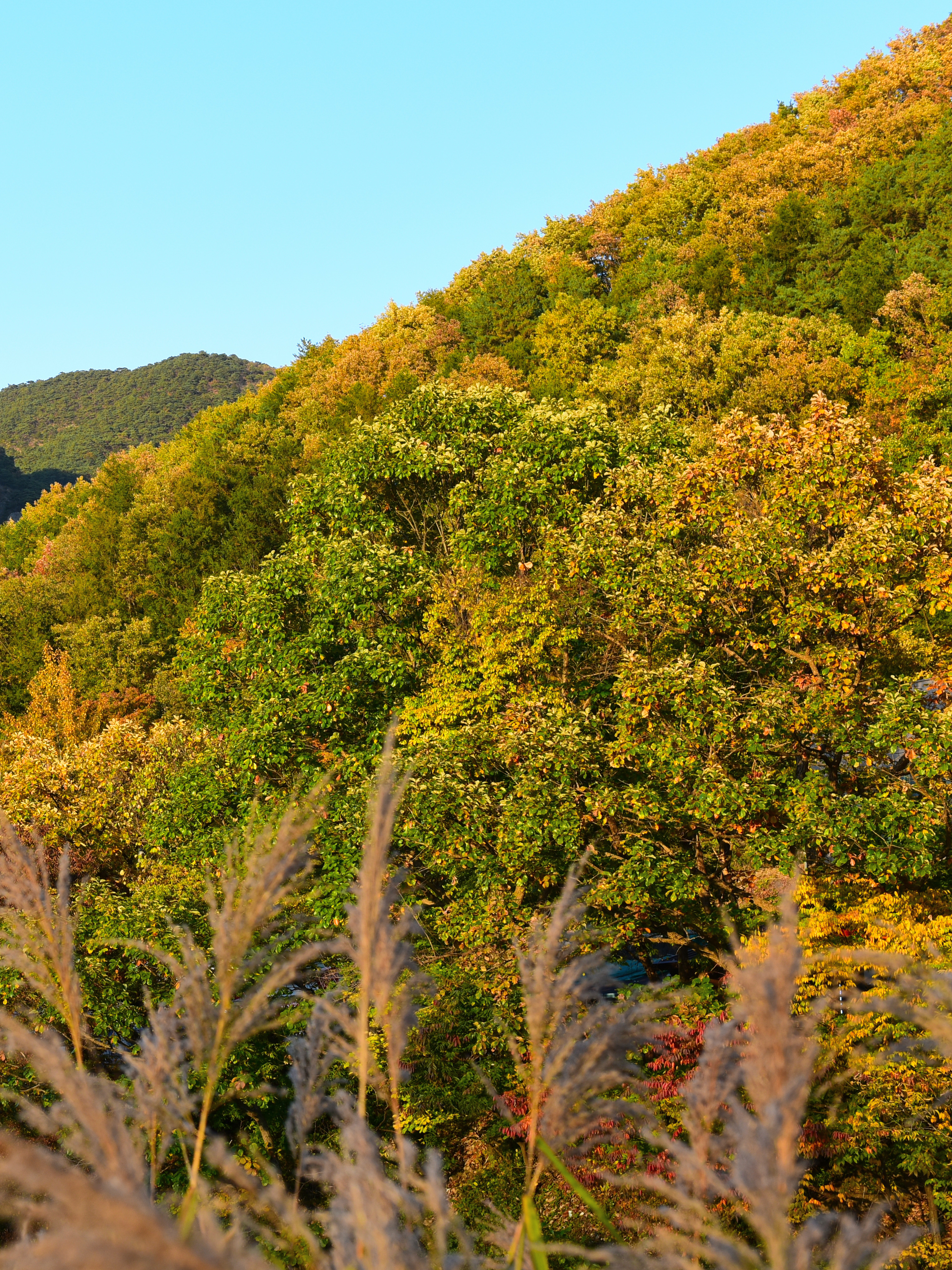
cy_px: 700
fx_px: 2567
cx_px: -28
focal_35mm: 70
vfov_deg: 27.8
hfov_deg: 20.3
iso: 250
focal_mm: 40
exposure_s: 1/80
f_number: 5.6
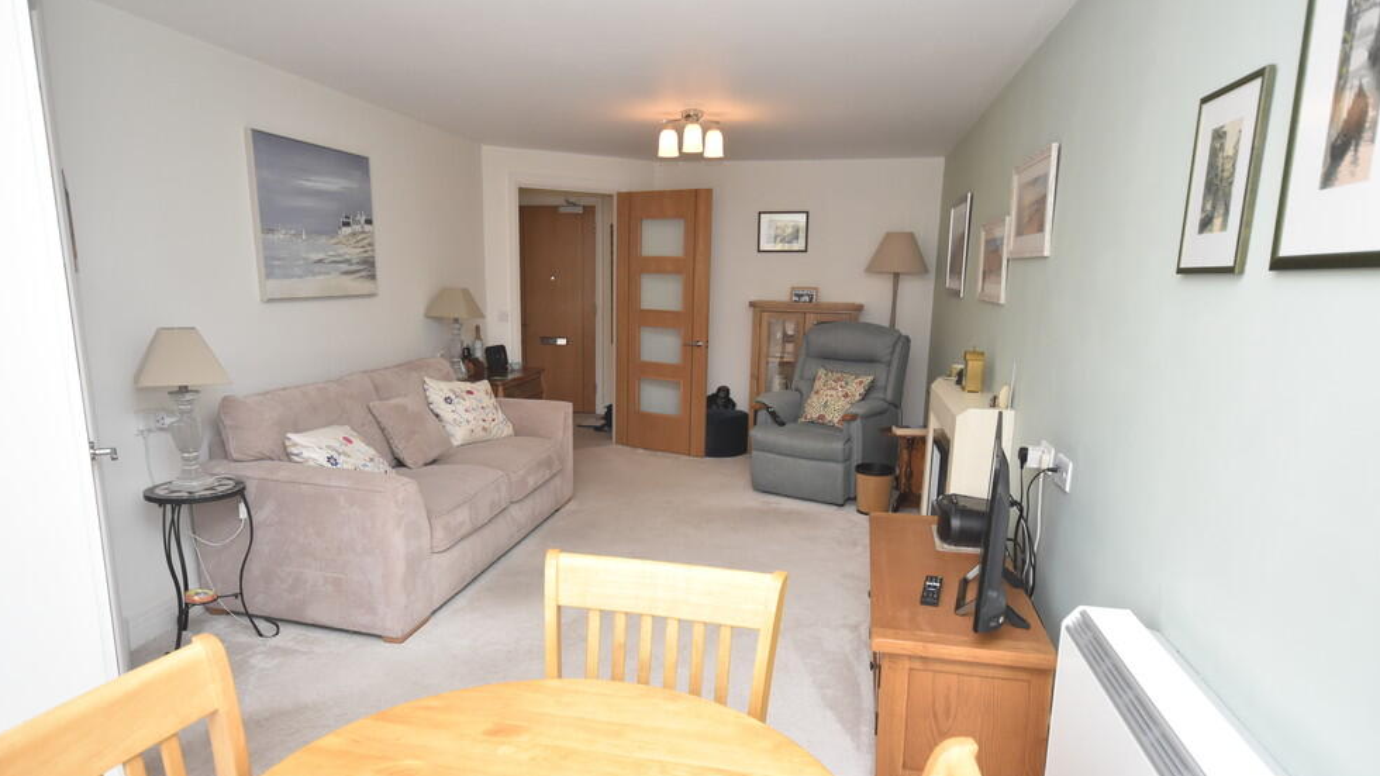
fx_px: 842
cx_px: 663
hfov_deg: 78.7
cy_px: 444
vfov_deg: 49.3
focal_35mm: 23
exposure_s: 1/200
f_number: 4.8
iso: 800
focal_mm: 14
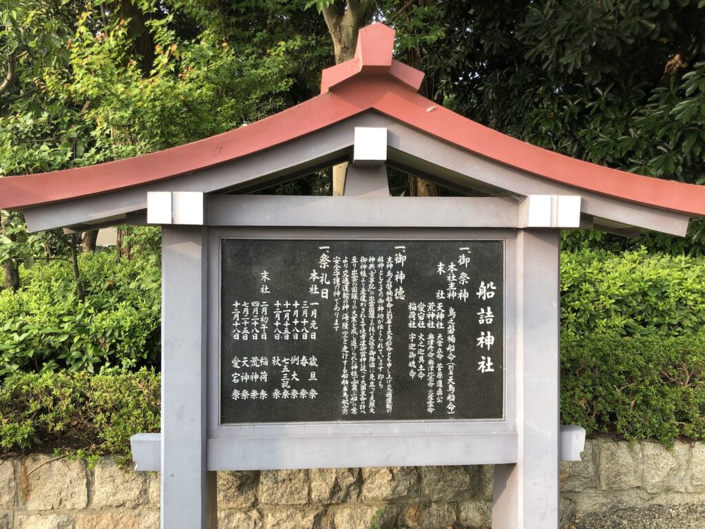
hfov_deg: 63.4
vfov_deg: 49.7
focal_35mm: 28
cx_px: 352
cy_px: 264
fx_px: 570
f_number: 1.8
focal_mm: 3.99
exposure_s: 1/260
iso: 20
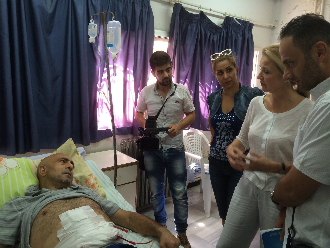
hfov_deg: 60.0
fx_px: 286
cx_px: 165
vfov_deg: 46.8
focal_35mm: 30
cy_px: 124
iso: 100
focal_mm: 4.12
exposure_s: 1/33
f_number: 2.2
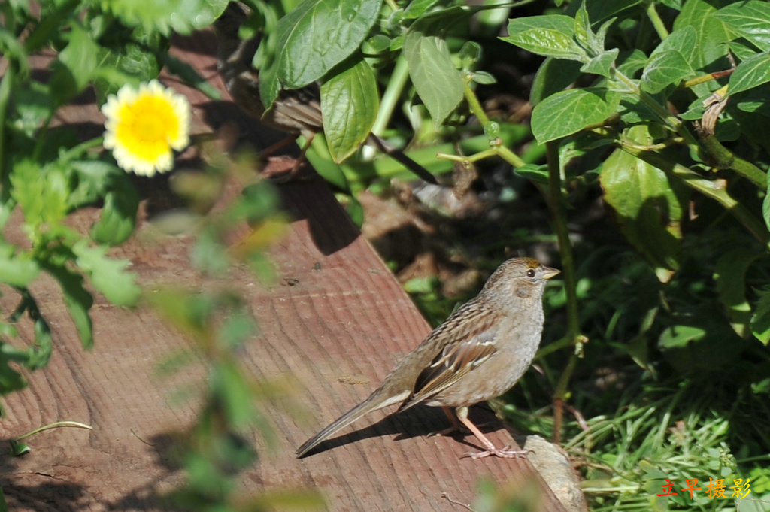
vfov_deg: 4.6
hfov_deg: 6.9
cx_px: 385
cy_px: 256
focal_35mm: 300
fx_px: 6411
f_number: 5.6
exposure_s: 1/1000
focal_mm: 300
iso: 200
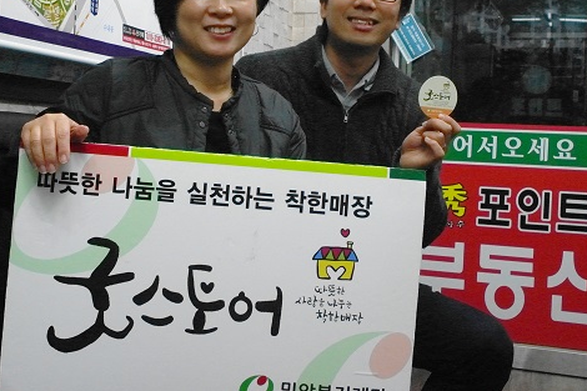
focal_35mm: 46
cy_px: 146
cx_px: 252
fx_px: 750
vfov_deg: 29.1
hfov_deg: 42.7
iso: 3200
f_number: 7.1
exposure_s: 1/125
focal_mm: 20
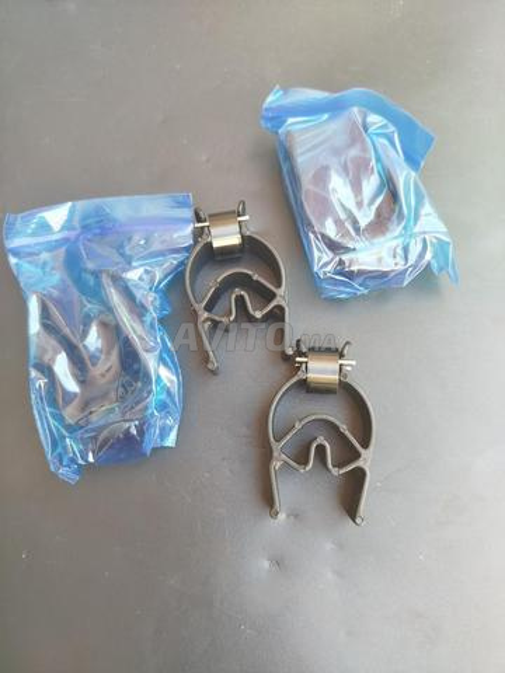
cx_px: 252
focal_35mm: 24
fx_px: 467
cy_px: 336
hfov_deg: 56.8
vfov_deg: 71.6
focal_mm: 5.31
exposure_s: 1/50
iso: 200
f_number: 1.7
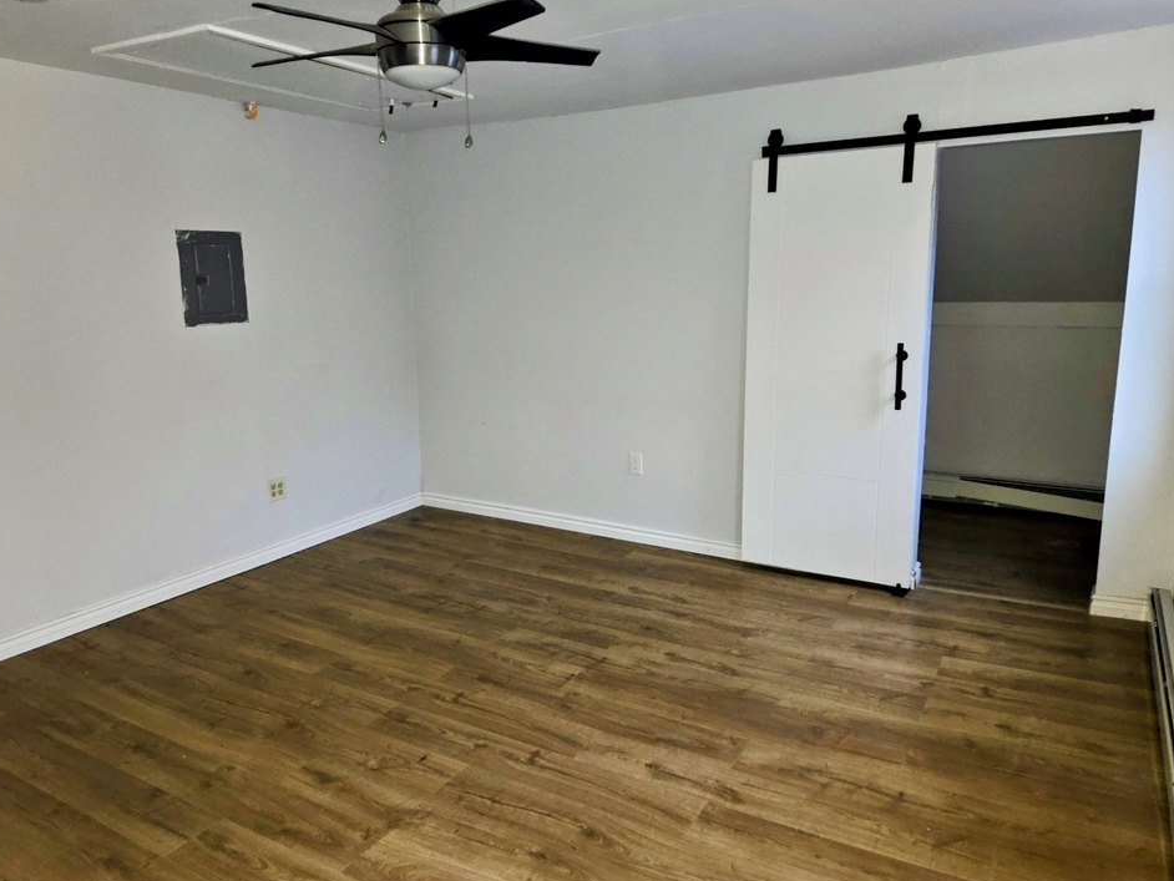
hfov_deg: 69.3
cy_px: 410
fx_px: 848
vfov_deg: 54.9
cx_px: 558
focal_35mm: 25
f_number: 1.8
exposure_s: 1/12
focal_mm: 5.4
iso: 160
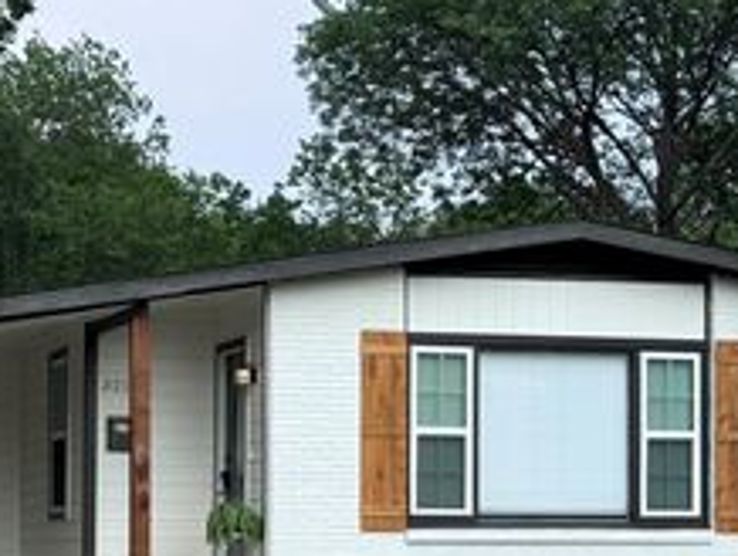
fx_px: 2348
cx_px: 281
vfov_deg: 13.4
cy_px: 507
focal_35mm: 110
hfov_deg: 17.8
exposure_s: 1/2611
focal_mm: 6.76
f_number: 1.78
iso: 64
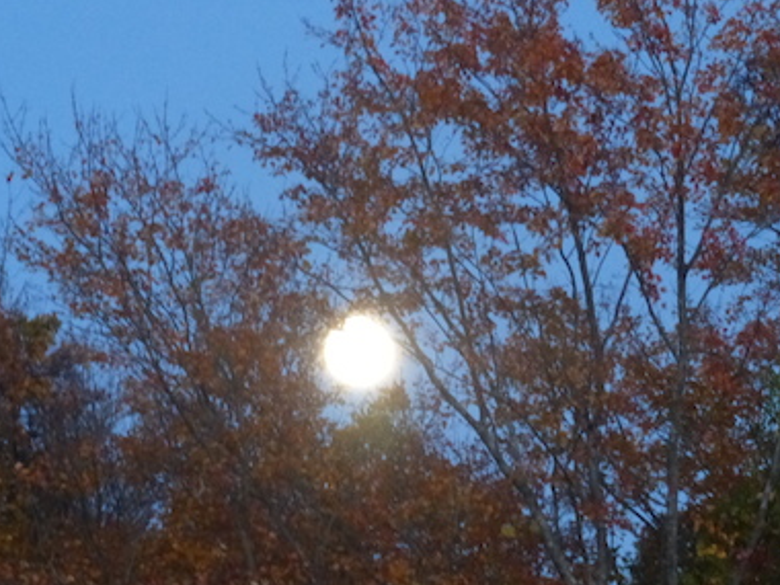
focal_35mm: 316
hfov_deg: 6.3
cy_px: 361
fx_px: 7120
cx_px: 387
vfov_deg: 4.7
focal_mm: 40.4
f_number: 2.8
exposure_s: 1/5
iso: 800
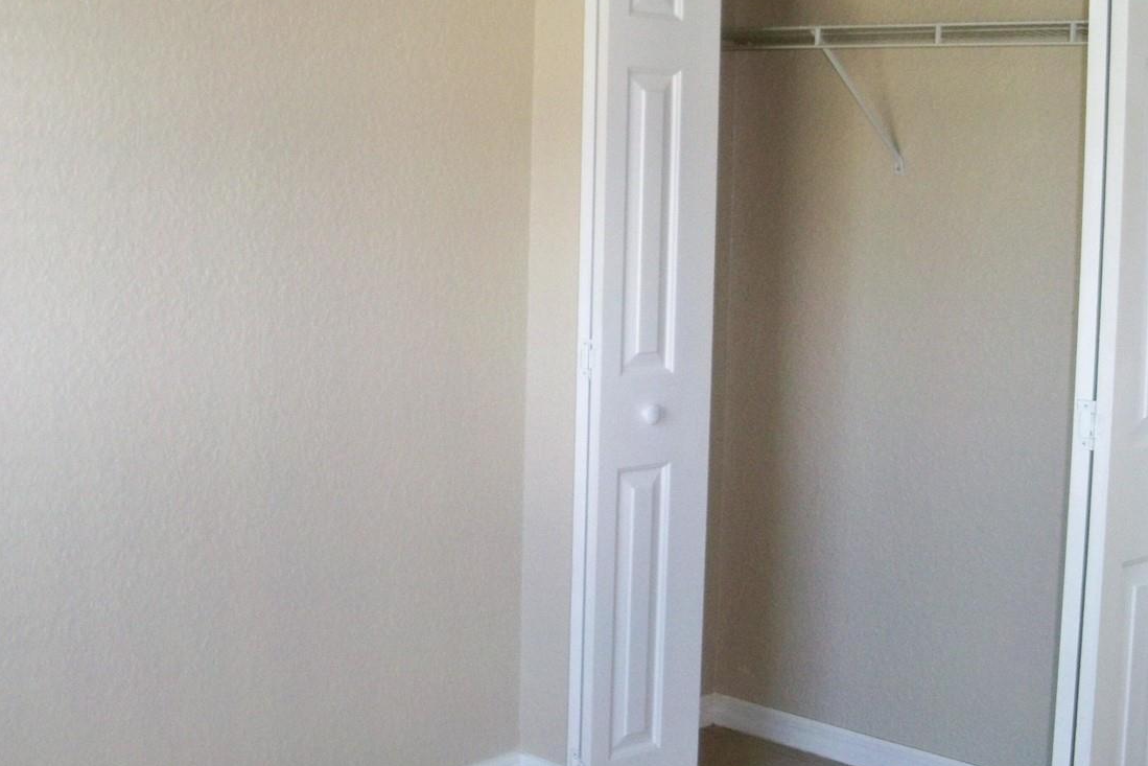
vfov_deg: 25.5
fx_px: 1690
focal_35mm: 53
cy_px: 318
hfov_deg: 37.5
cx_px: 547
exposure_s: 1/30
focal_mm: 6.2
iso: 200
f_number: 3.5
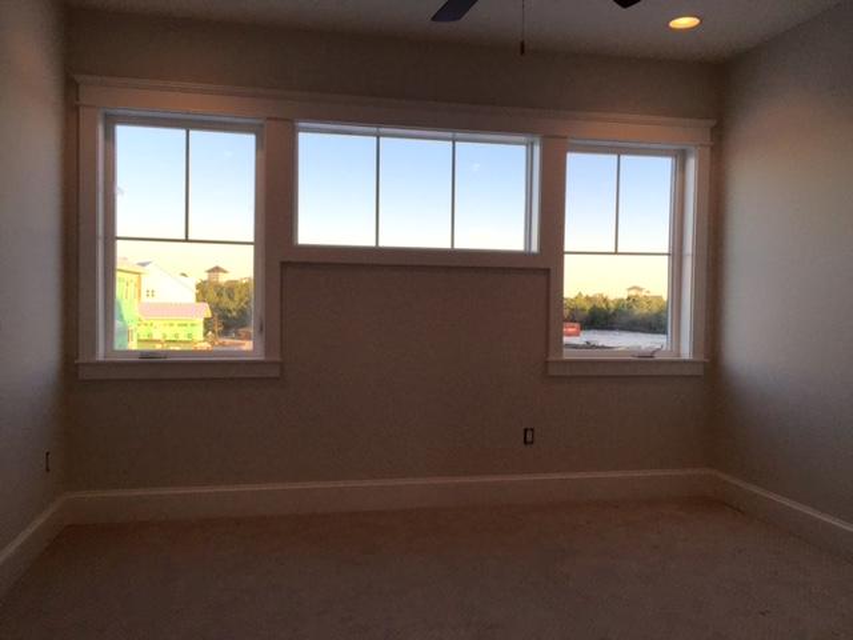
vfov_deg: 48.2
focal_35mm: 29
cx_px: 426
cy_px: 320
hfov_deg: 61.7
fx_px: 715
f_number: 2.2
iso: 32
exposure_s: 1/388
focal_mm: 4.15
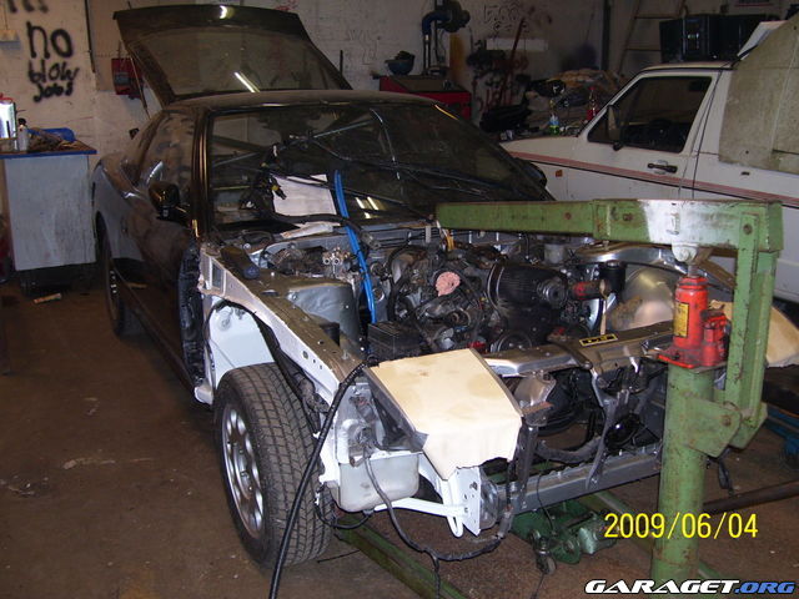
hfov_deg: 50.1
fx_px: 854
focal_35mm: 37
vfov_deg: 38.7
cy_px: 300
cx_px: 400
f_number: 2.7
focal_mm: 6
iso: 125
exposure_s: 1/60
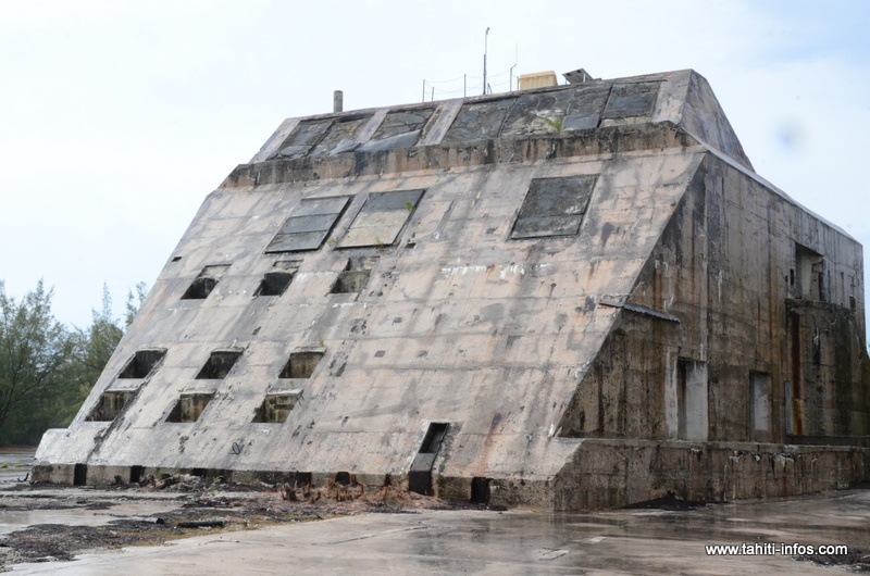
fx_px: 941
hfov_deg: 49.6
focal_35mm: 39
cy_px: 288
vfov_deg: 34.1
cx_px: 435
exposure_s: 1/1000
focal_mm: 26
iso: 3200
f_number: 22
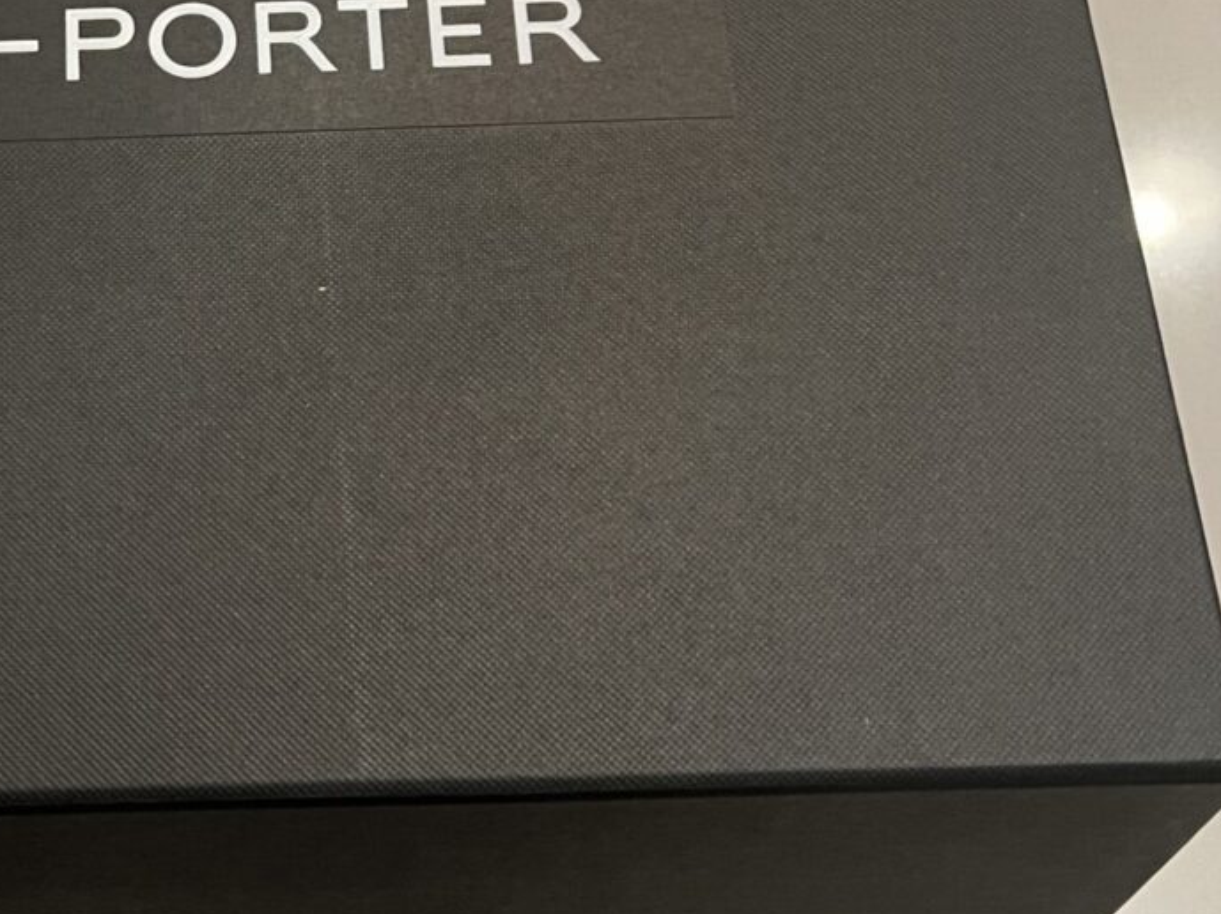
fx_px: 2045
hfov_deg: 31.6
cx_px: 115
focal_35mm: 58
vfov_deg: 24.8
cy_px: 188
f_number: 1.5
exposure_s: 1/60
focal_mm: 5.7
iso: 320
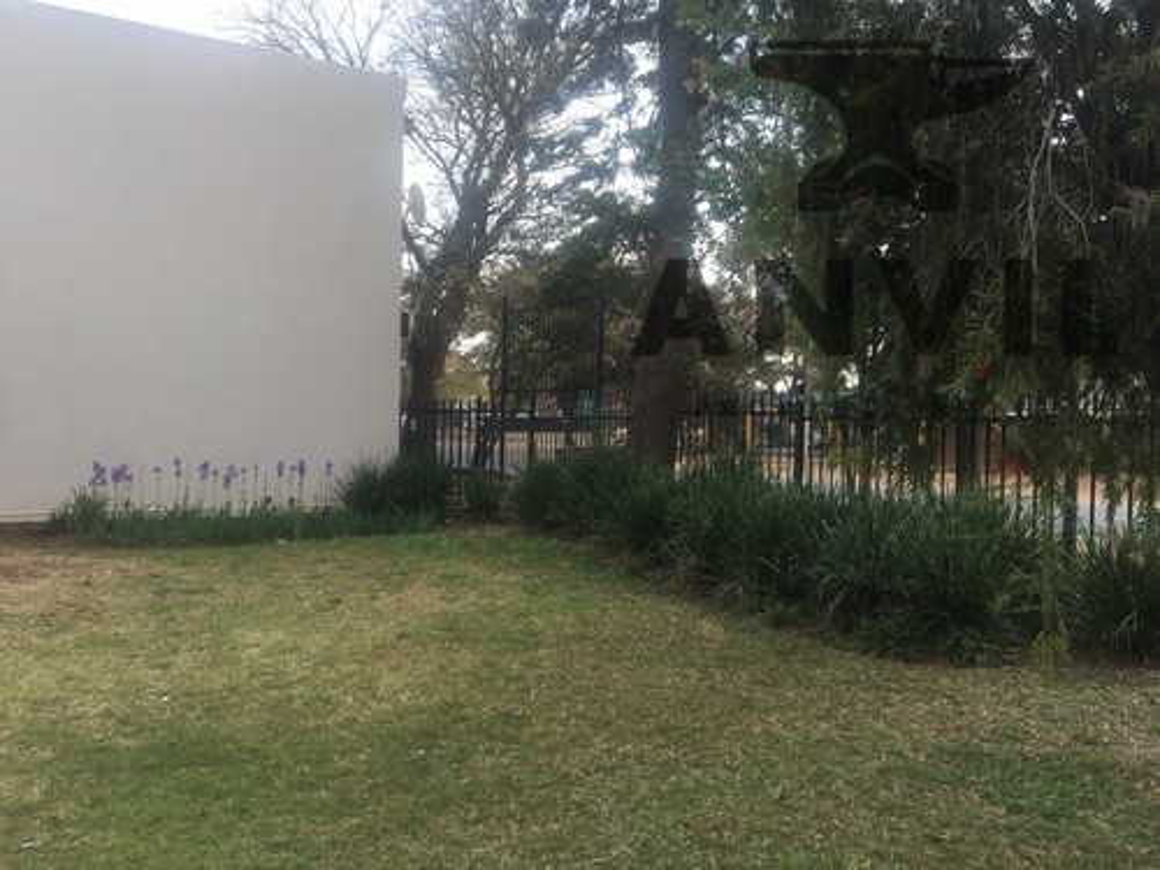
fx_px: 972
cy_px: 435
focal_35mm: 29
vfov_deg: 48.2
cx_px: 580
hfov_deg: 61.7
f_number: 2.2
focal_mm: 4.15
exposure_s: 1/258
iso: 25
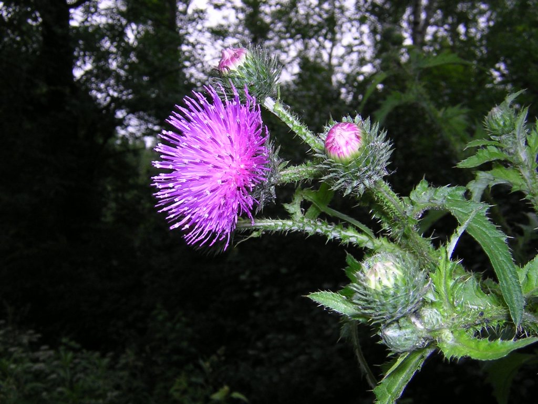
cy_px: 202
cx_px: 269
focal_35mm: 43
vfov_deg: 33.6
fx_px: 668
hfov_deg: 43.9
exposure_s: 1/60.1
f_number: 5.6
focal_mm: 5.6
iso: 100
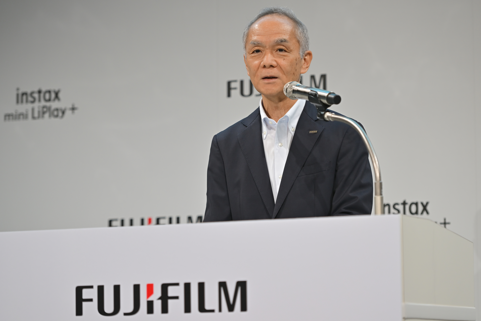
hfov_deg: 15.2
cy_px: 160
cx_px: 240
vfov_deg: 10.2
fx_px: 1804
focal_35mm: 135
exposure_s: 1/200
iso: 400
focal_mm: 135
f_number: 2.8
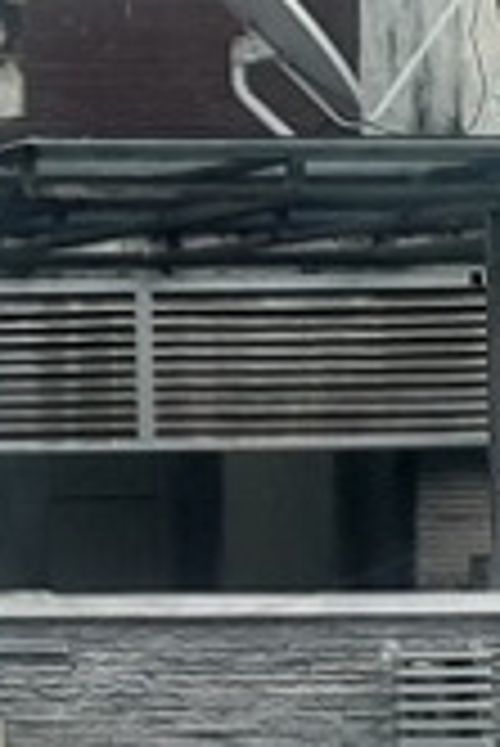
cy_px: 495
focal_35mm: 163
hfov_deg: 7.1
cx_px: -1198
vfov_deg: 12.6
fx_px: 3389
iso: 50
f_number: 1.7
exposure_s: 1/100
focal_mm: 3.93
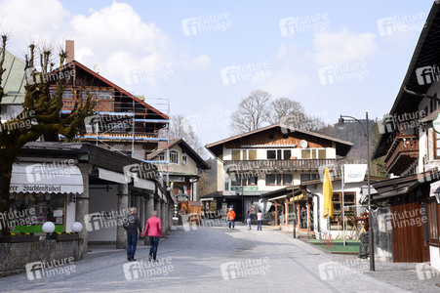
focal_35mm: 58
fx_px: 708
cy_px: 146
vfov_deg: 23.3
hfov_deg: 34.5
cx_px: 220
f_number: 11
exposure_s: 1/160
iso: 400
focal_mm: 58
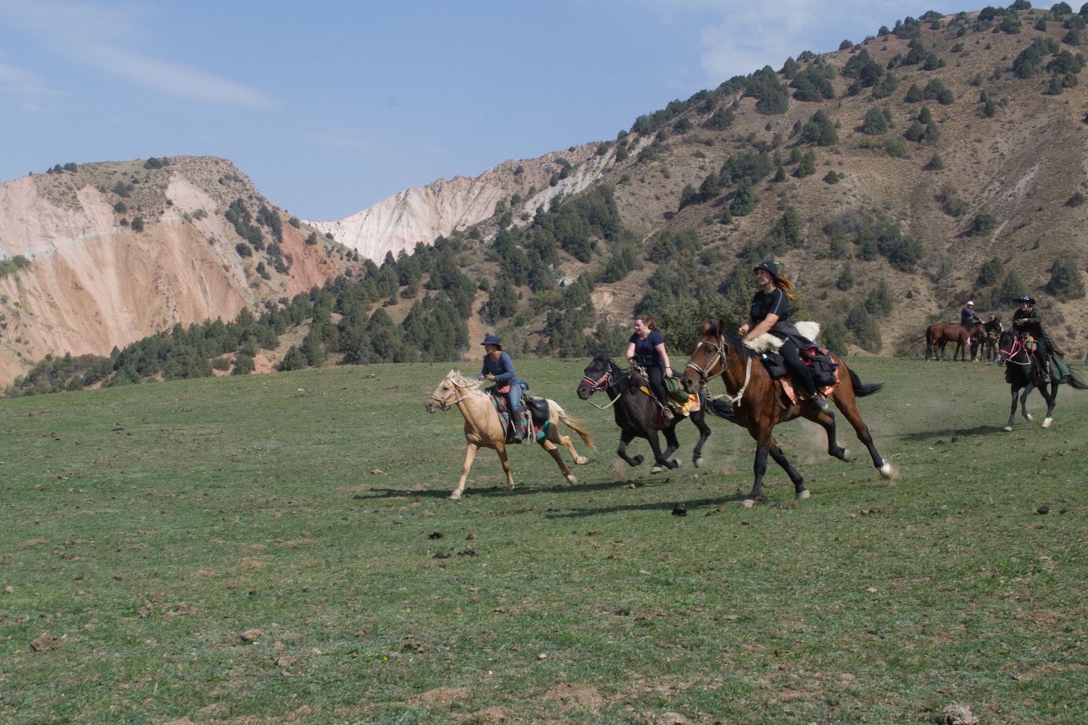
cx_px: 544
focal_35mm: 48
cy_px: 362
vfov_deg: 28.1
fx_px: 1450
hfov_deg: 41.1
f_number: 10
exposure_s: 1/250
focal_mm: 32
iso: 400
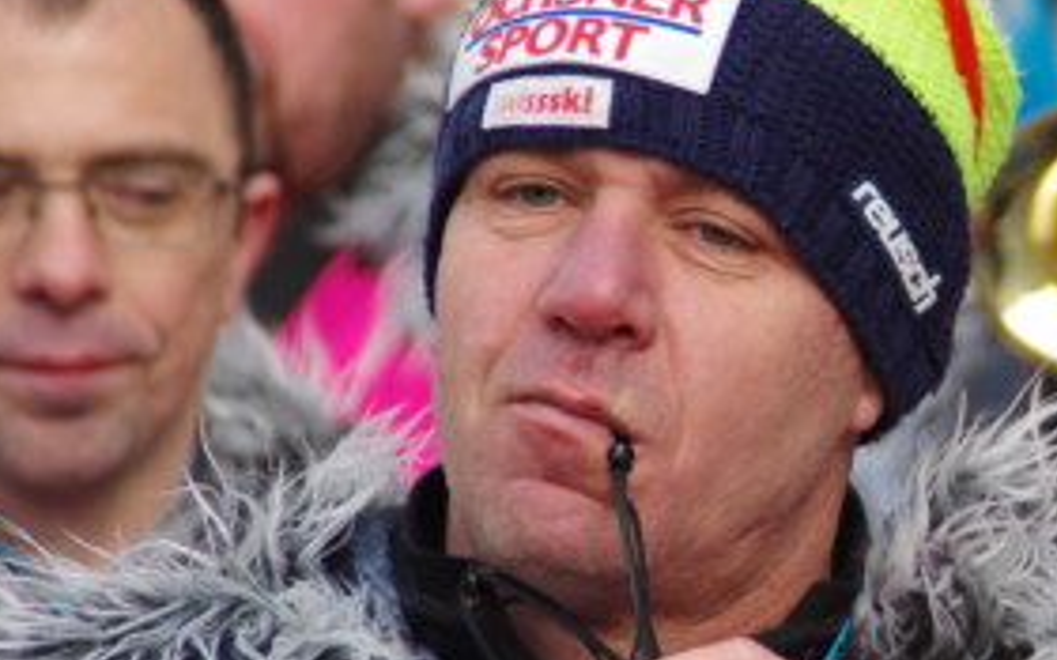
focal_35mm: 544
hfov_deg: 3.9
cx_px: 917
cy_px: 394
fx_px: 15671
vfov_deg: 2.4
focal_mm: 200
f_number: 6.3
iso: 200
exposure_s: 1/250
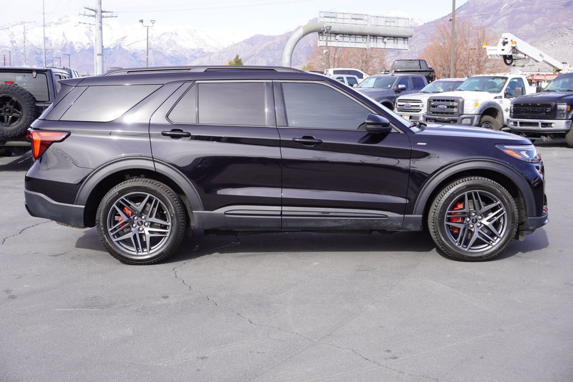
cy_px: 191
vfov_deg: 29.9
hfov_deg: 43.6
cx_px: 286
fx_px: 717
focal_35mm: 45
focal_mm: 30
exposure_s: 1/100
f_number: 8
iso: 100
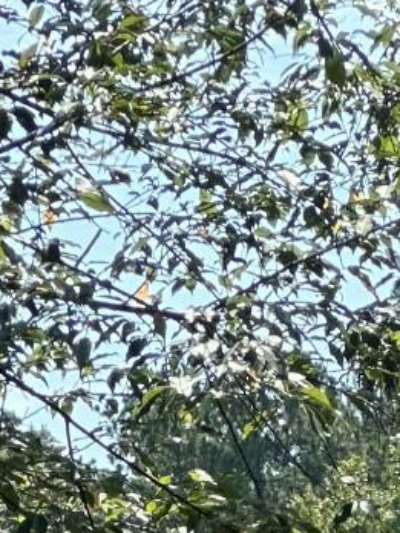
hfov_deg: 3.4
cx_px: 155
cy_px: 1437
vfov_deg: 4.4
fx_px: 6810
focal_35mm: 442
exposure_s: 1/335
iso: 32
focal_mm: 9
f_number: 2.8
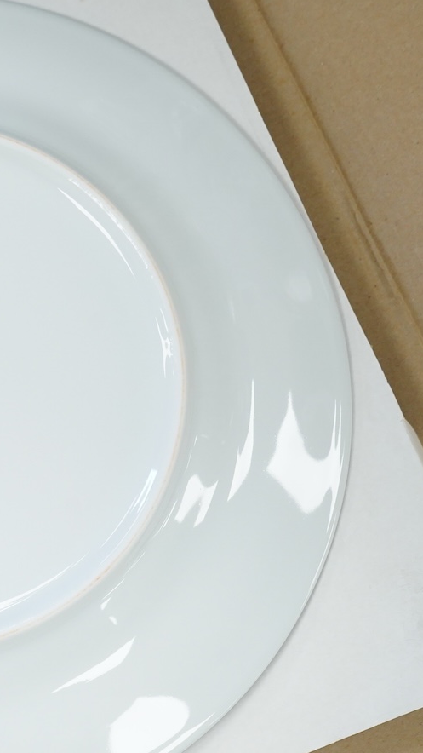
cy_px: 436
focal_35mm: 57
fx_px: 1137
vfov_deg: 36.5
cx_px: -49
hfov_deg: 20.1
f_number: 7.1
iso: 2500
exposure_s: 1/125
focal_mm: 28
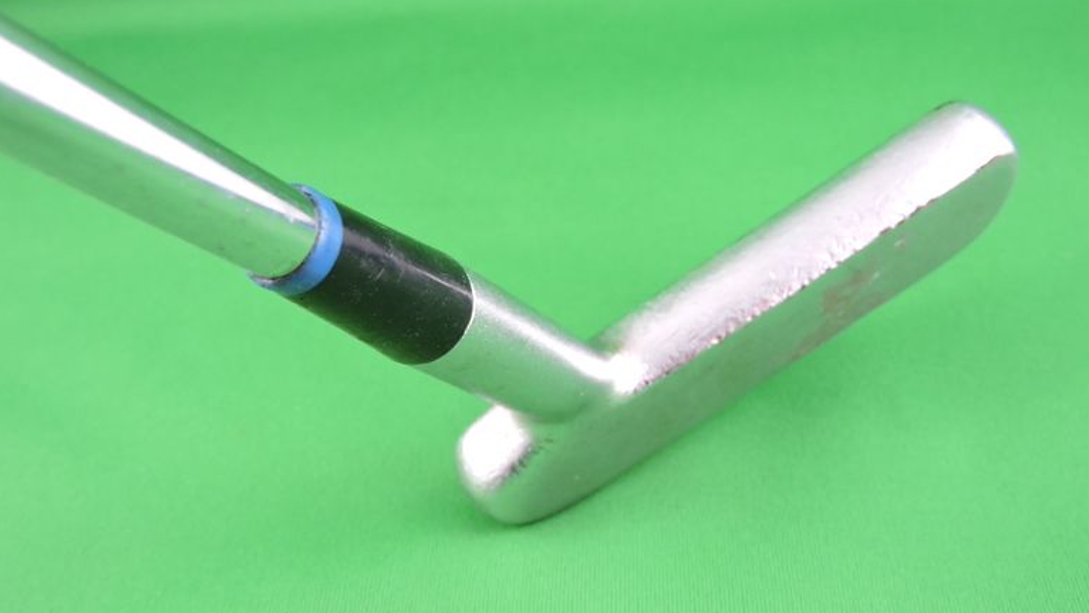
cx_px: 545
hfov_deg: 46.4
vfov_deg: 27.1
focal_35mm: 44
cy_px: 284
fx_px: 1271
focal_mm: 7.2
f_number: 3.8
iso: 250
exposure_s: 1/30
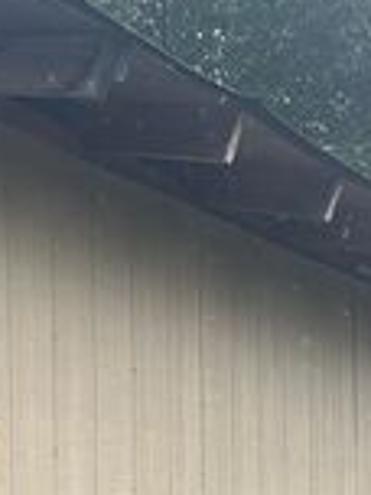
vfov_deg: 23.0
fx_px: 1086
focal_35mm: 76
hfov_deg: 18.1
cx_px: -111
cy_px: 629
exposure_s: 1/810
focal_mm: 6.86
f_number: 1.78
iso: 80
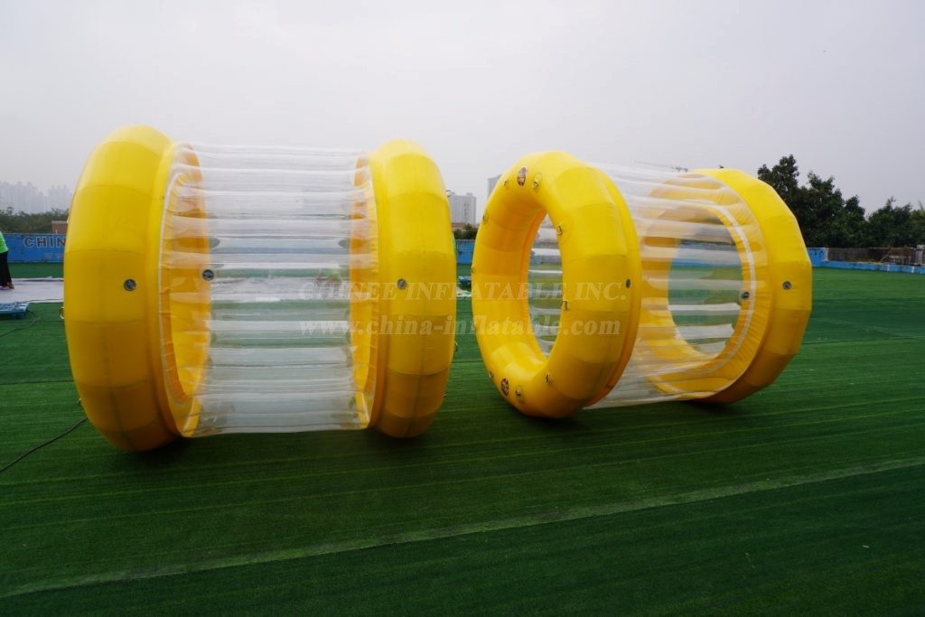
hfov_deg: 73.7
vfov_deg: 53.1
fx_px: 617
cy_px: 308
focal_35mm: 24
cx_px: 462
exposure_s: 1/125
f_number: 9
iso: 100
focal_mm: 16
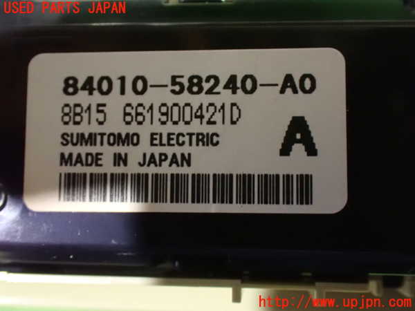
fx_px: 528
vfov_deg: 32.9
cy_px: 156
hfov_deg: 42.9
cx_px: 208
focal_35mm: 44
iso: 1600
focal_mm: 7.84
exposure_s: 1/10
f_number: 2.9
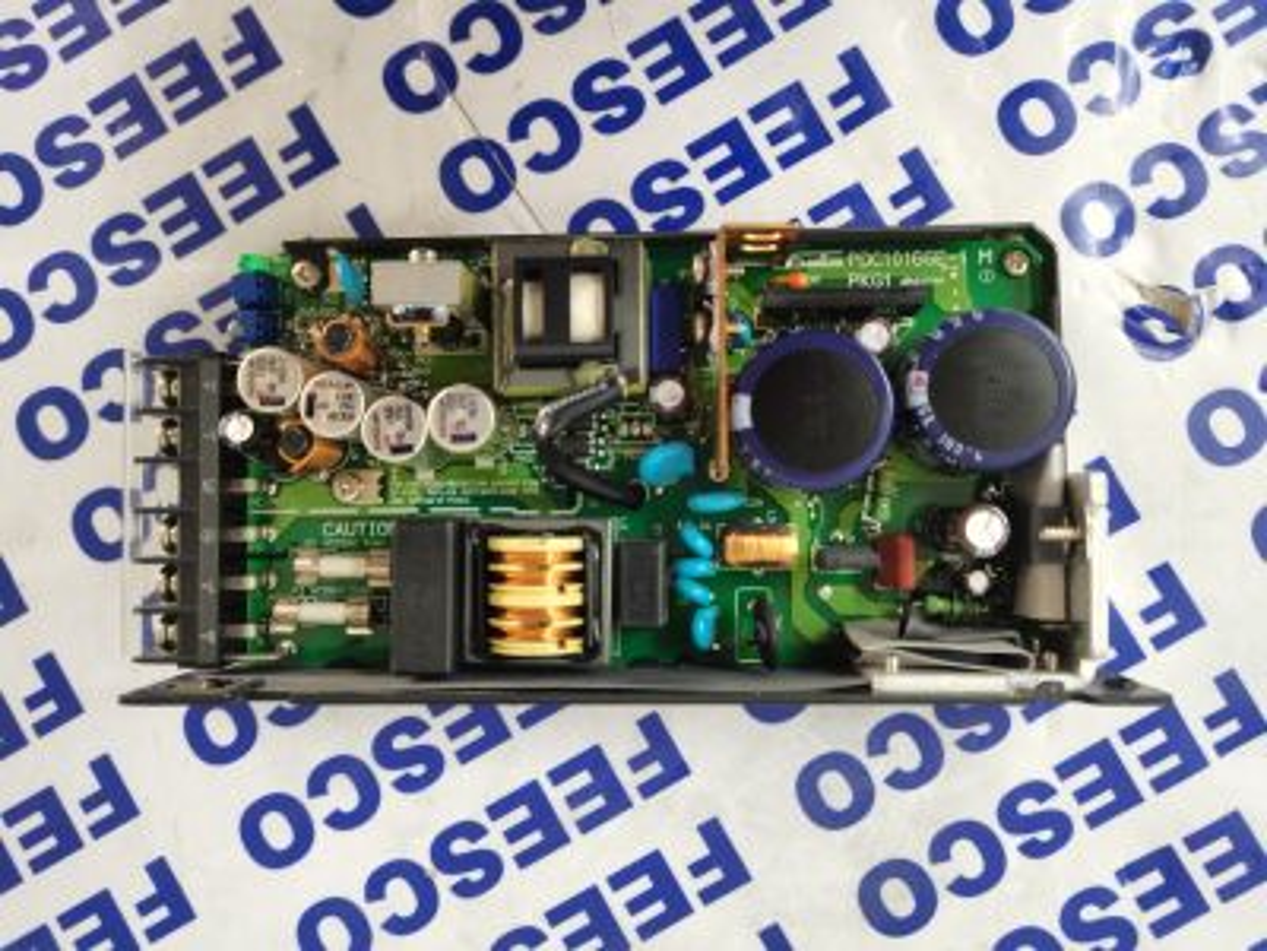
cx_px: 634
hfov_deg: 67.3
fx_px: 952
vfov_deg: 53.1
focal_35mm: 26
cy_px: 476
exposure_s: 1/24
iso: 1000
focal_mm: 5.58
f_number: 1.8
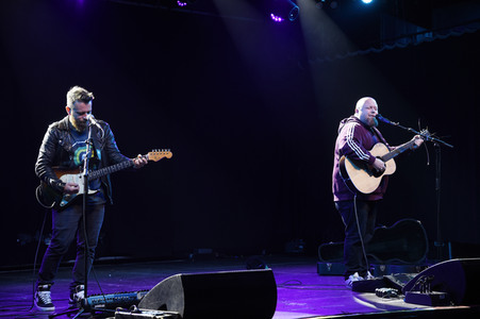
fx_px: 999
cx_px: 240
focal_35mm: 75
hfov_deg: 27.0
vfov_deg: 18.2
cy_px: 160
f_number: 5.6
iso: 320
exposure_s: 1/80
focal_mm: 75
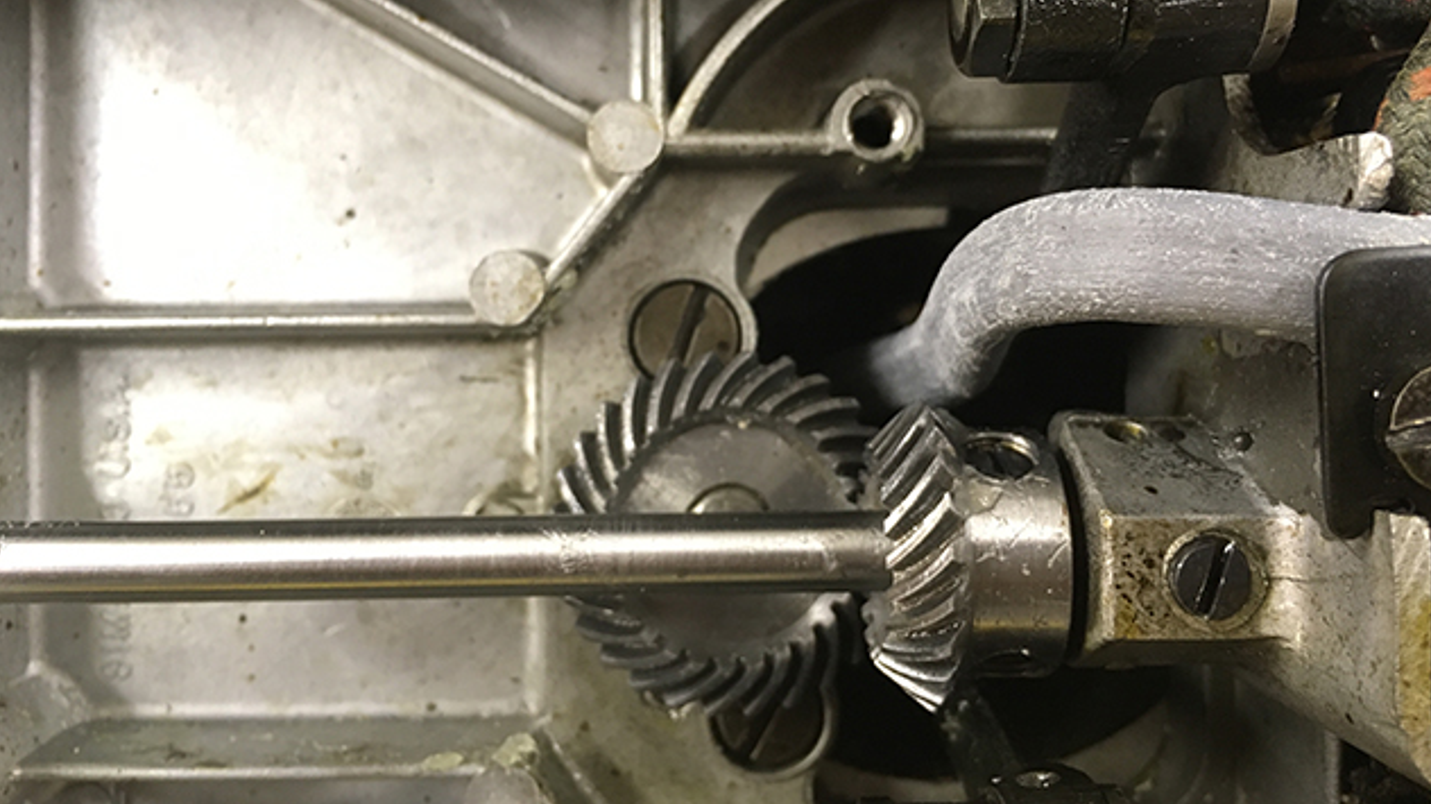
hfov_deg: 61.0
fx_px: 1214
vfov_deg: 36.4
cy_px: 303
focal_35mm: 32
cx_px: 720
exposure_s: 1/30
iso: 125
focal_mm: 4.15
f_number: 2.2
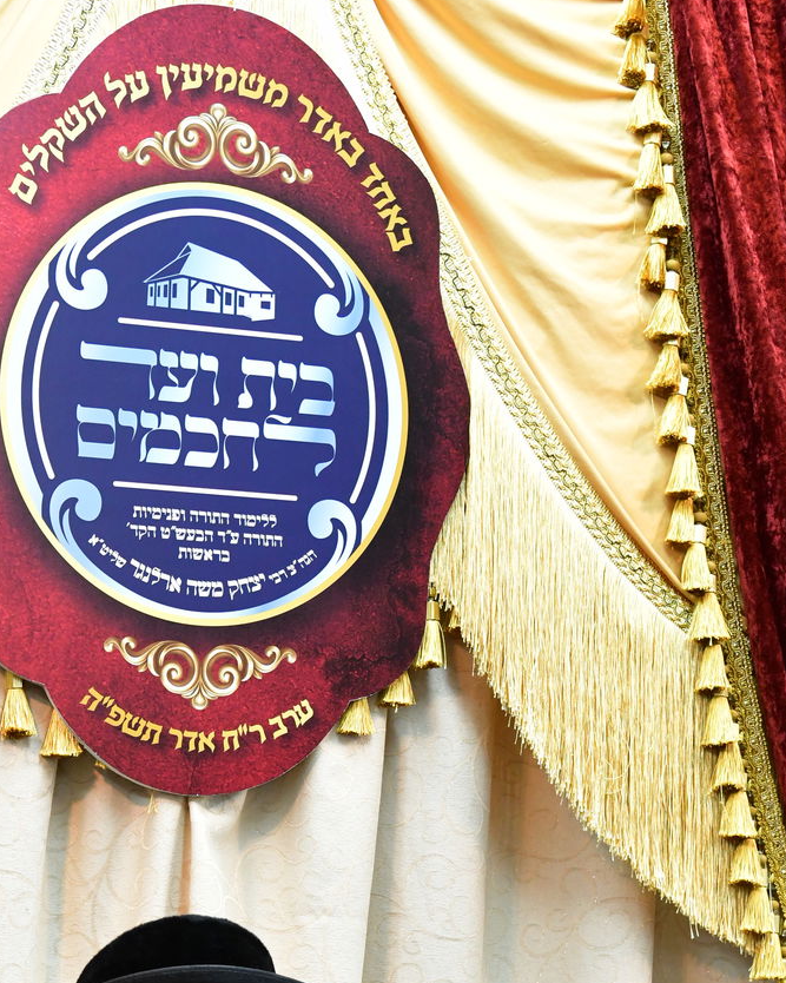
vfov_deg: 18.0
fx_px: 3025
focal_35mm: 104
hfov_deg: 14.7
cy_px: 975
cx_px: 196
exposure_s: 1/100
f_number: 5.6
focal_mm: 44
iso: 1600
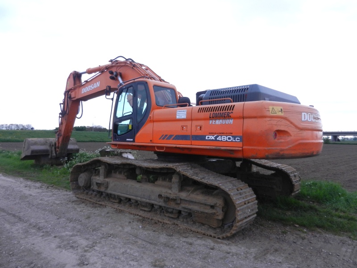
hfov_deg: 69.4
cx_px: 178
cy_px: 134
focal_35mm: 25
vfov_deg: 54.9
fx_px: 258
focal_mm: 4.5
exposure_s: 1/60
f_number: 3.5
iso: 160
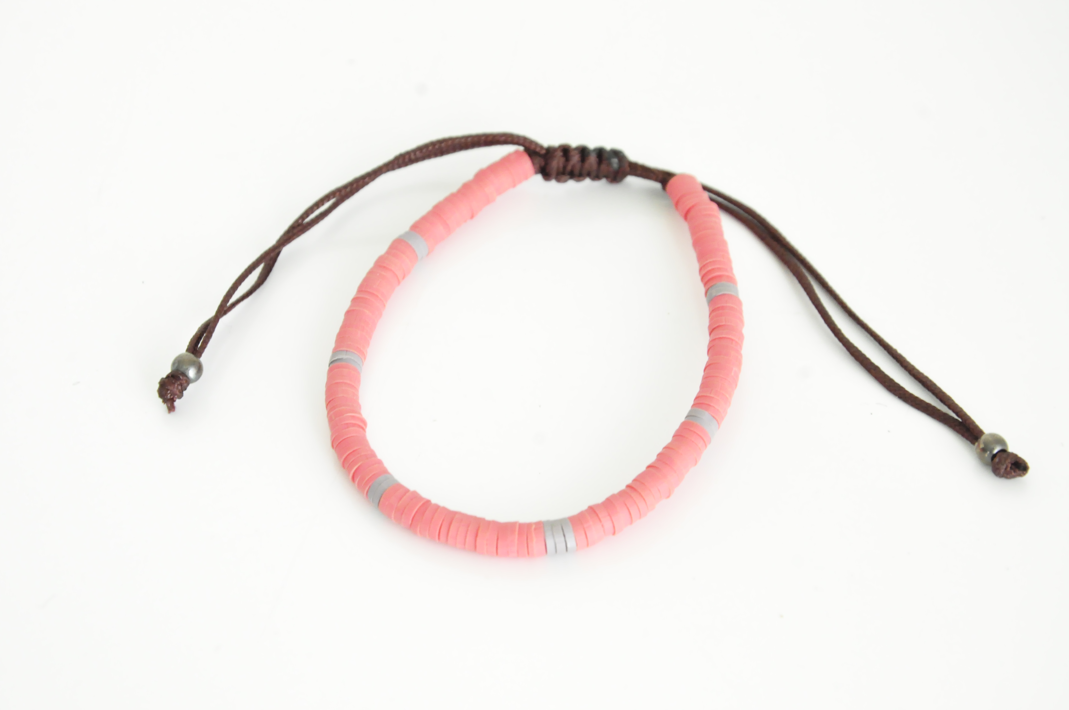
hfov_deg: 16.1
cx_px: 534
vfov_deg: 10.7
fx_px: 3781
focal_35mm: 128
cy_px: 355
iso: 3200
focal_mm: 85
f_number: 9.5
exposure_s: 1/90
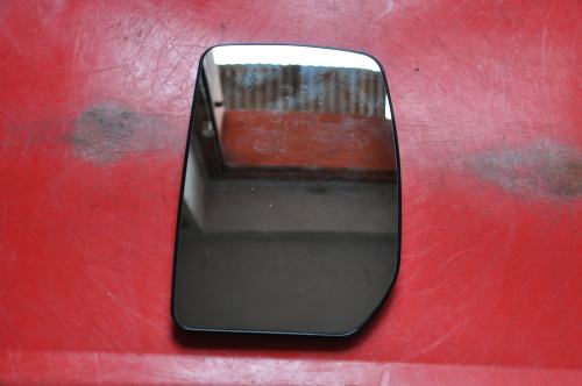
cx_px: 291
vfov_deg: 31.8
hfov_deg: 46.5
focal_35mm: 42
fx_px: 678
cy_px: 193
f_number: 4
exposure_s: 1/60
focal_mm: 28
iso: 640
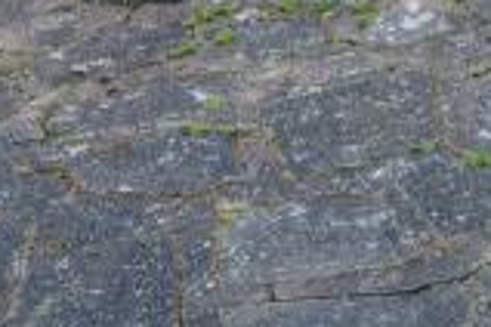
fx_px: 1405
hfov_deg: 17.8
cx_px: 726
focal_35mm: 103
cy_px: -580
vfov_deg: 10.4
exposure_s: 1/160
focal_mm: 16
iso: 640
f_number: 9
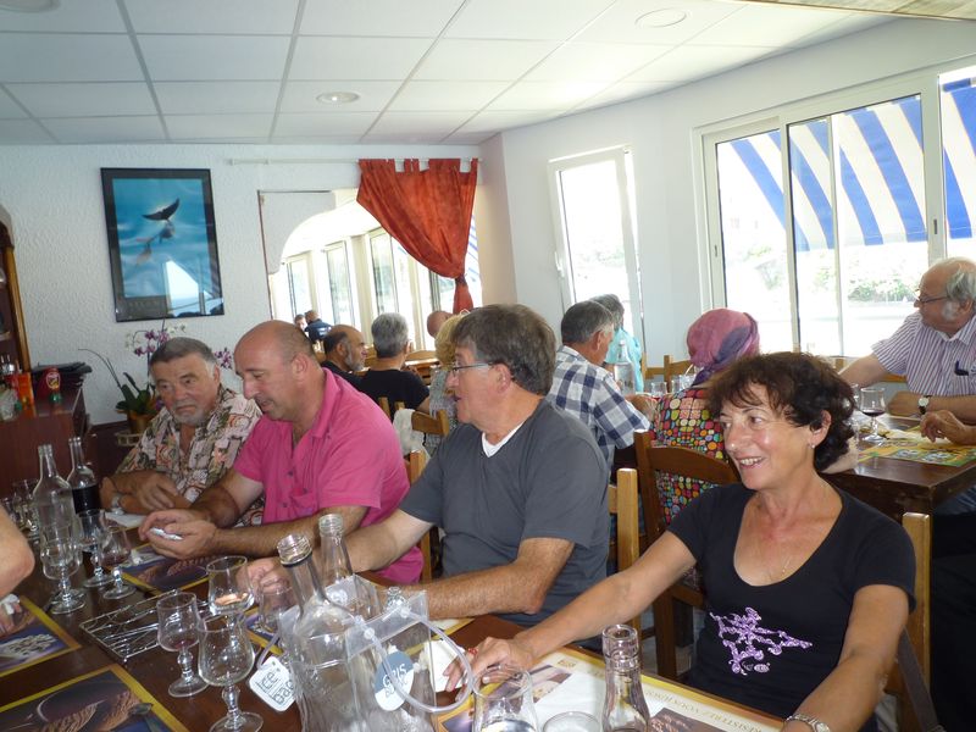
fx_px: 705
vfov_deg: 54.9
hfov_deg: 69.4
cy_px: 366
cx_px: 488
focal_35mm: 25
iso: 100
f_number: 2.8
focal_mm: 4.4
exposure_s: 1/30
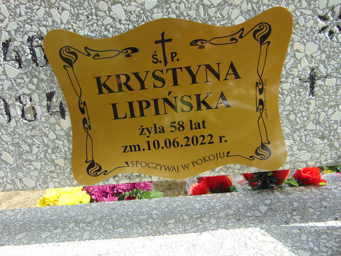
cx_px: 170
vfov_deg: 54.9
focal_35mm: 25
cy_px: 128
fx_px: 246
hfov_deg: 69.4
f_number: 3
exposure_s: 1/500
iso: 80
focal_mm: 4.5
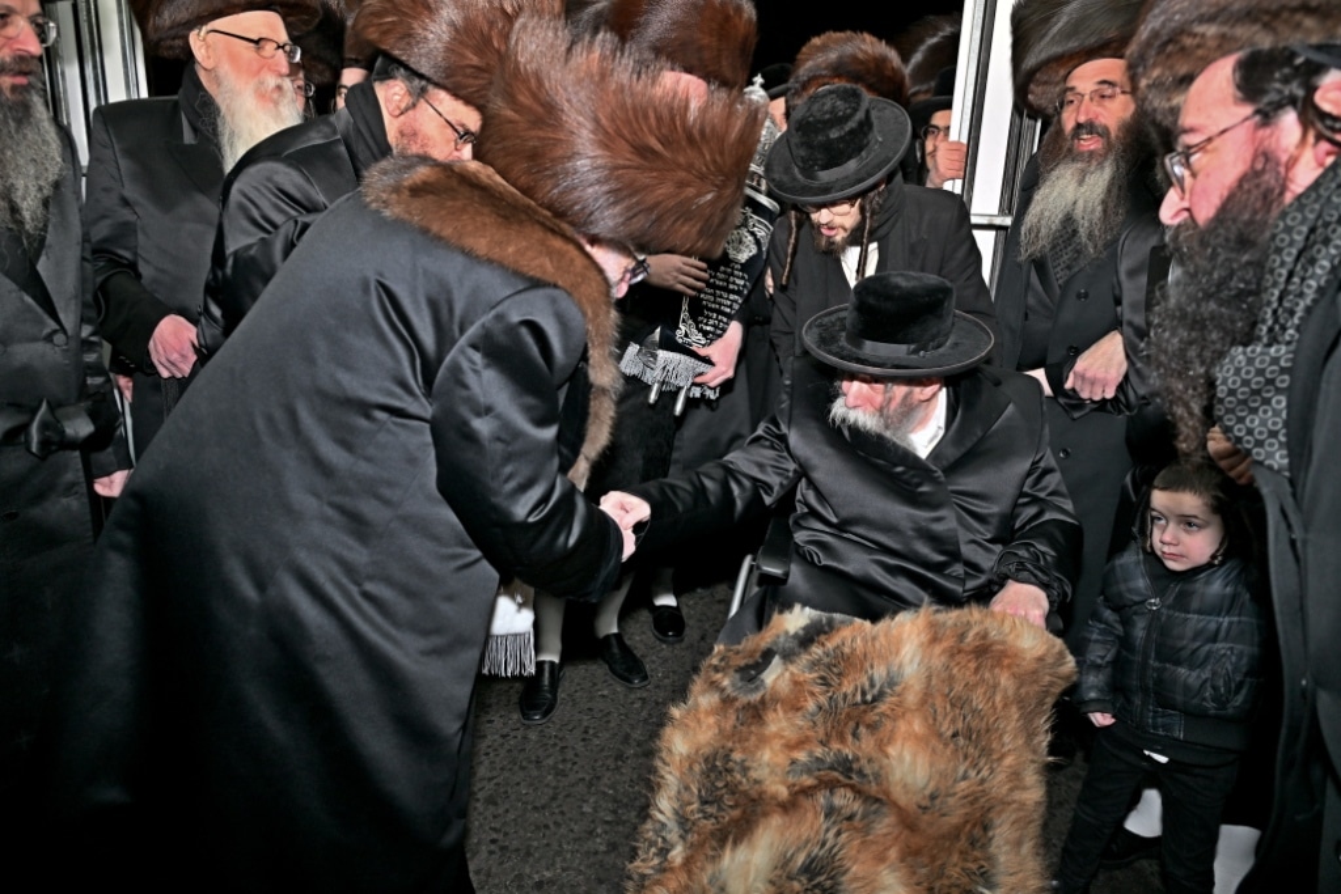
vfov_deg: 53.1
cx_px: 670
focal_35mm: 24
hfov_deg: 73.7
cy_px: 447
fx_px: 894
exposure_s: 1/200
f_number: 4
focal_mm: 24
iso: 400
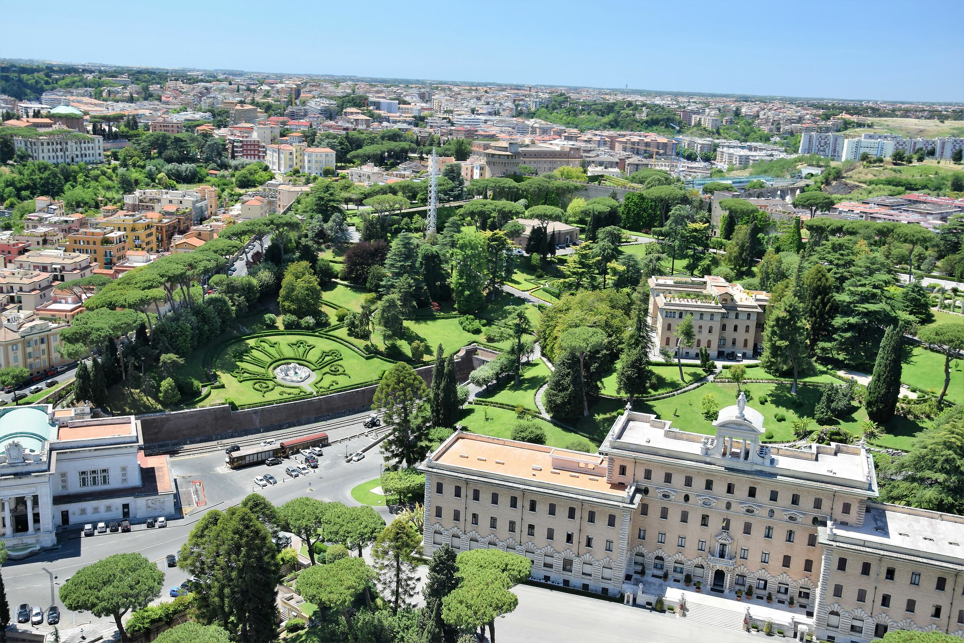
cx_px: 482
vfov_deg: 36.9
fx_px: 964
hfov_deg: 53.1
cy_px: 322
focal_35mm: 36
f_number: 8
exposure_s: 1/250
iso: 400
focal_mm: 24
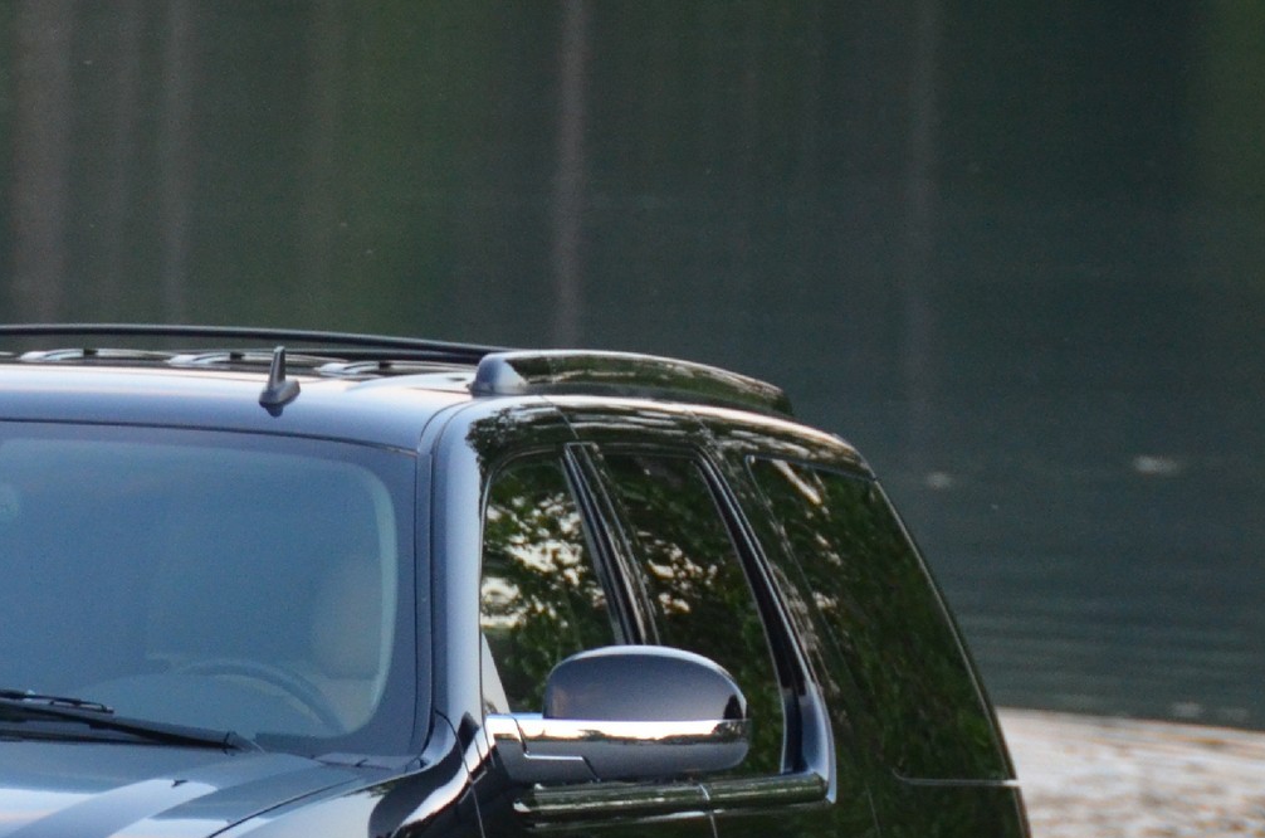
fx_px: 17644
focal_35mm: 503
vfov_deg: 2.7
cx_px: -39
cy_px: 961
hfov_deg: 4.1
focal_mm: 135
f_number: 5.6
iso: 1600
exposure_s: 1/100
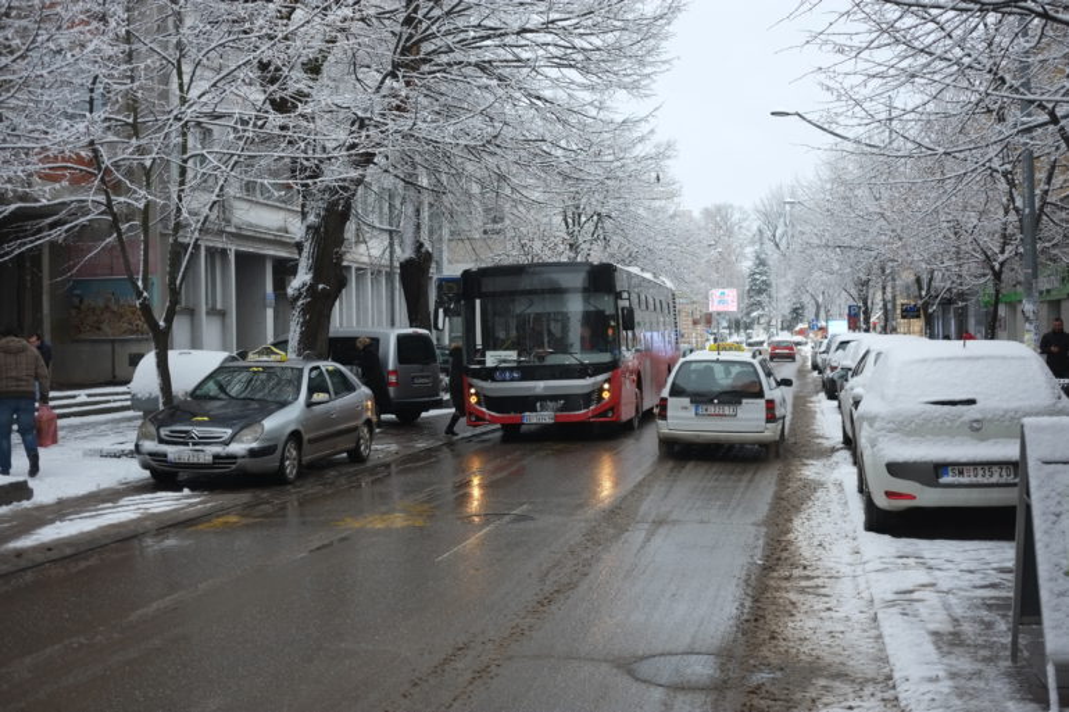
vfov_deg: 32.6
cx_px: 534
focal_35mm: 41
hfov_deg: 47.4
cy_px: 356
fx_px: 1217
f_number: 2.8
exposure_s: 1/600
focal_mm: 27
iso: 200
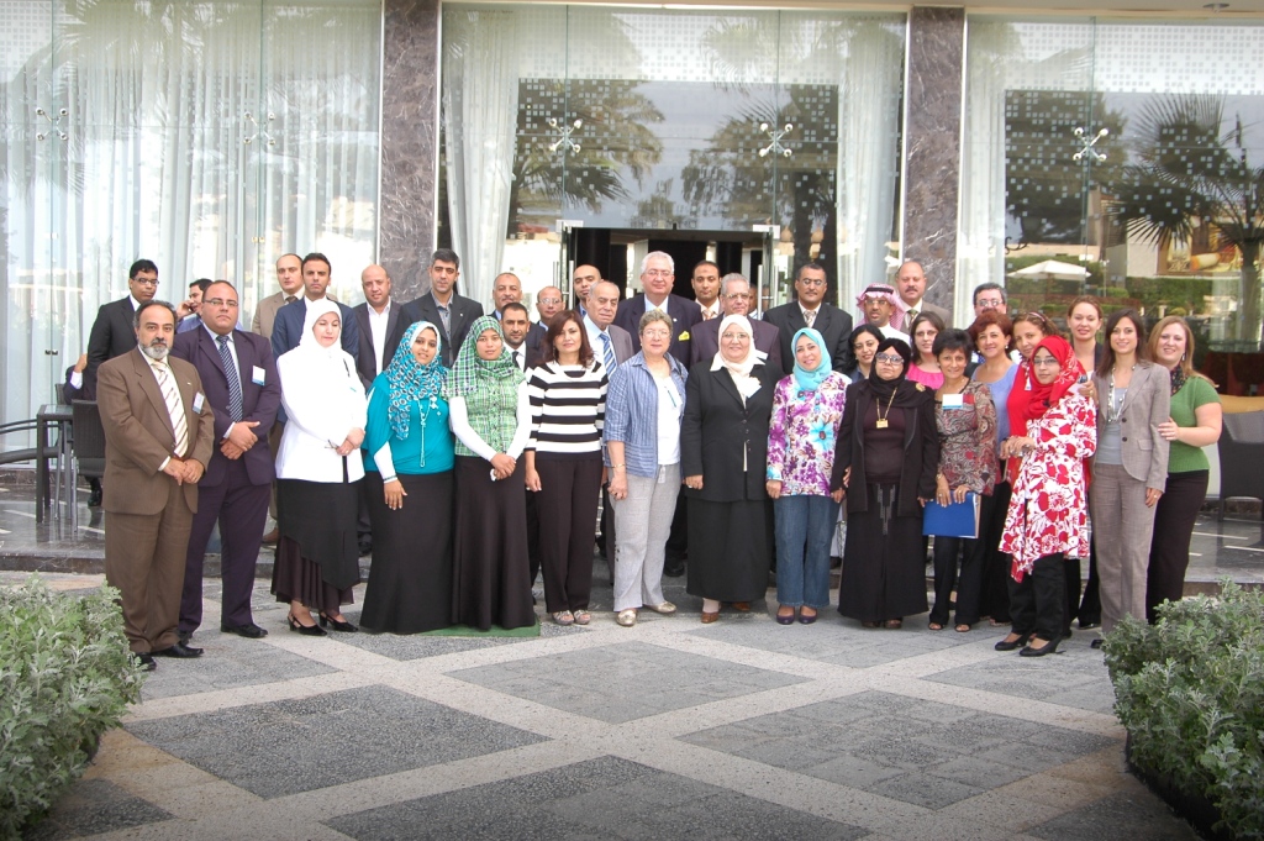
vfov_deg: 31.8
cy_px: 420
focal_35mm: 42
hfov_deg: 46.4
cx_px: 632
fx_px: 1473
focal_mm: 28
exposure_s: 1/125
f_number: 5.6
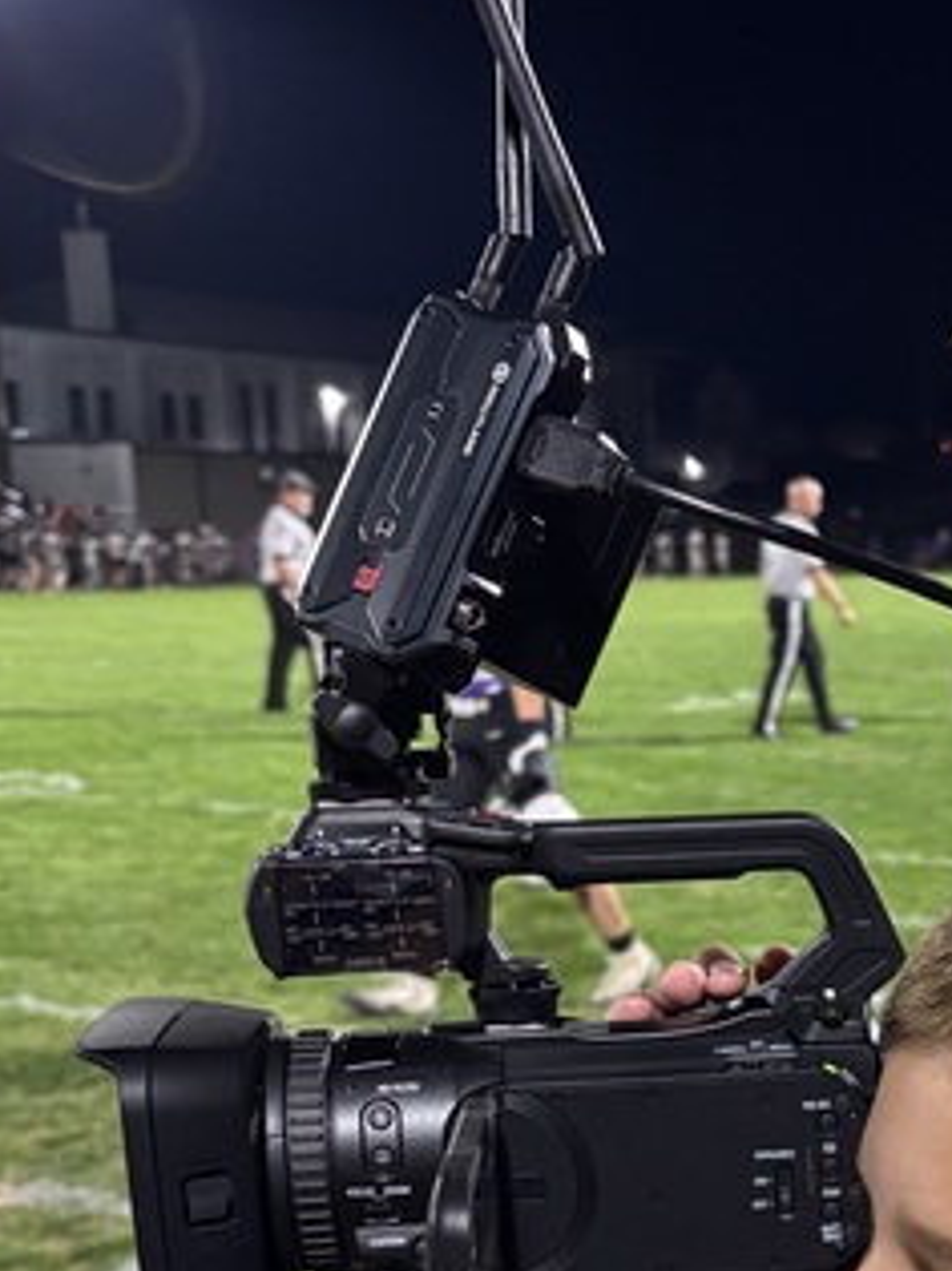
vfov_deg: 28.0
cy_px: 1215
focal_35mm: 66
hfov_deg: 21.4
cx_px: 980
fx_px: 2422
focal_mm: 5.96
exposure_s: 1/60
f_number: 1.6
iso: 250
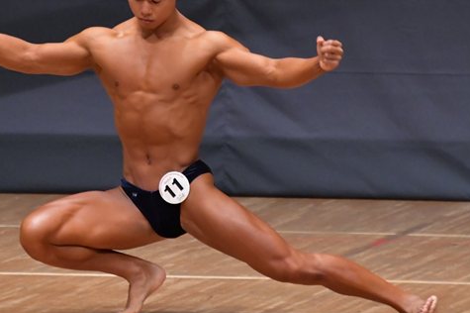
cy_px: 113
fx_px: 7984
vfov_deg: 2.2
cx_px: 162
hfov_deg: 3.4
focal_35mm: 612
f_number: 5.6
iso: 6400
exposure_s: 1/400
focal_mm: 250
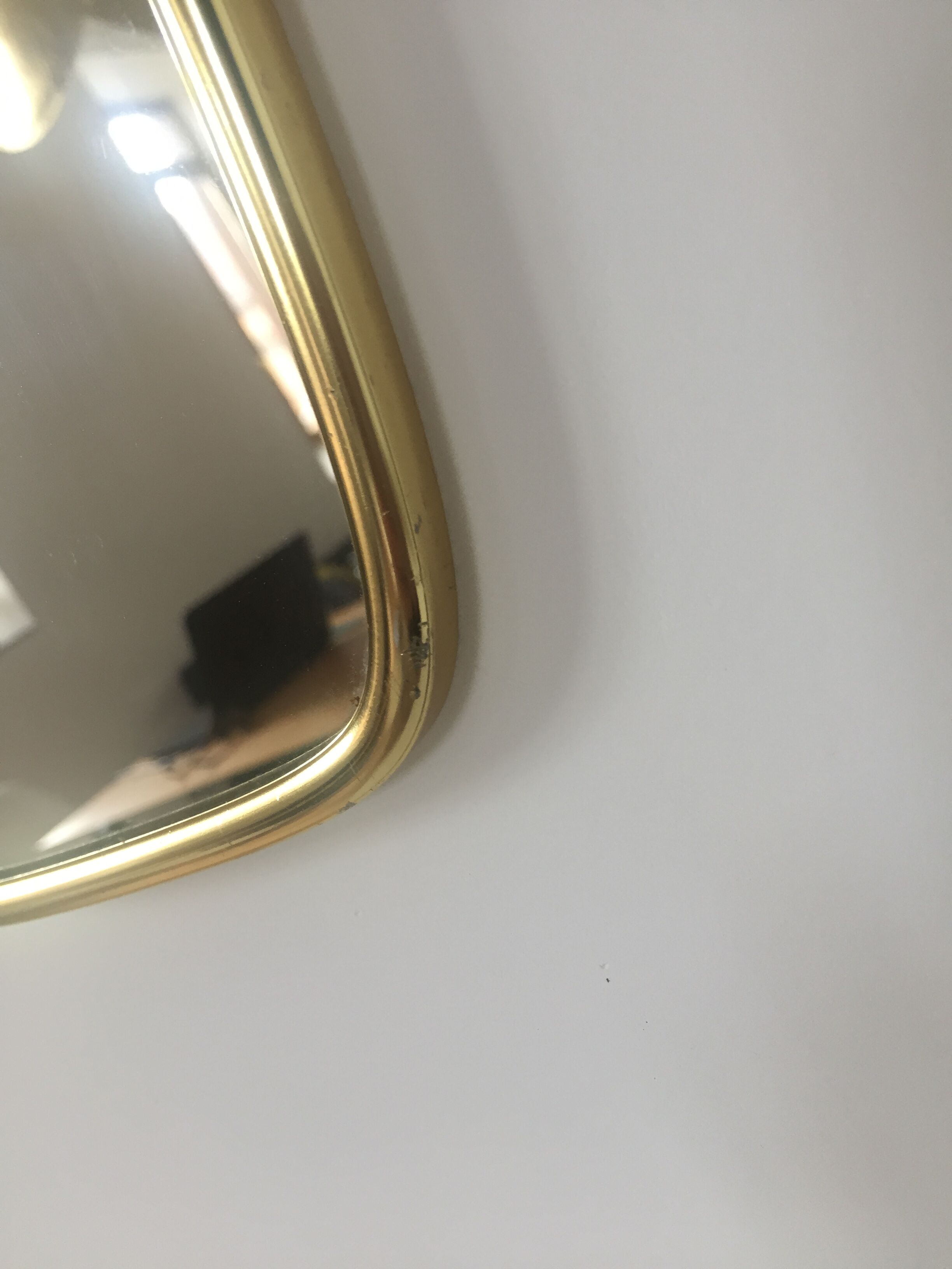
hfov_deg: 48.2
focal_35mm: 29
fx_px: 1063
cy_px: 634
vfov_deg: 61.7
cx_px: 476
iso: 40
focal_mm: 4.15
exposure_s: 1/33
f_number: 2.2
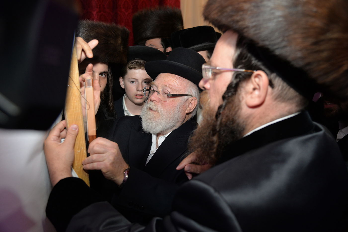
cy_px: 116
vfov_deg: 42.3
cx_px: 174
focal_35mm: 31
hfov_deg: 60.3
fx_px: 300
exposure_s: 1/160
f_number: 4
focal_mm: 31
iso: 1000
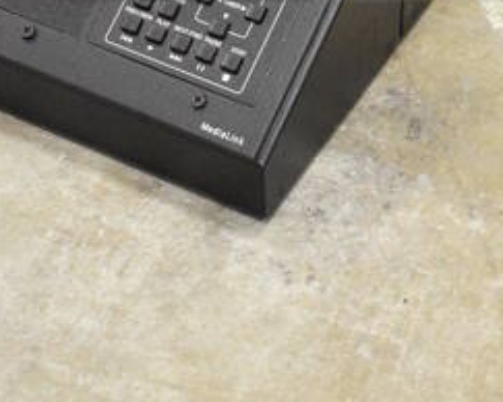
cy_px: -107
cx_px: 290
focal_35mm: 122
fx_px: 1811
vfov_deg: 12.3
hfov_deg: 15.8
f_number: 3.8
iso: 3200
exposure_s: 1/125
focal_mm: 23
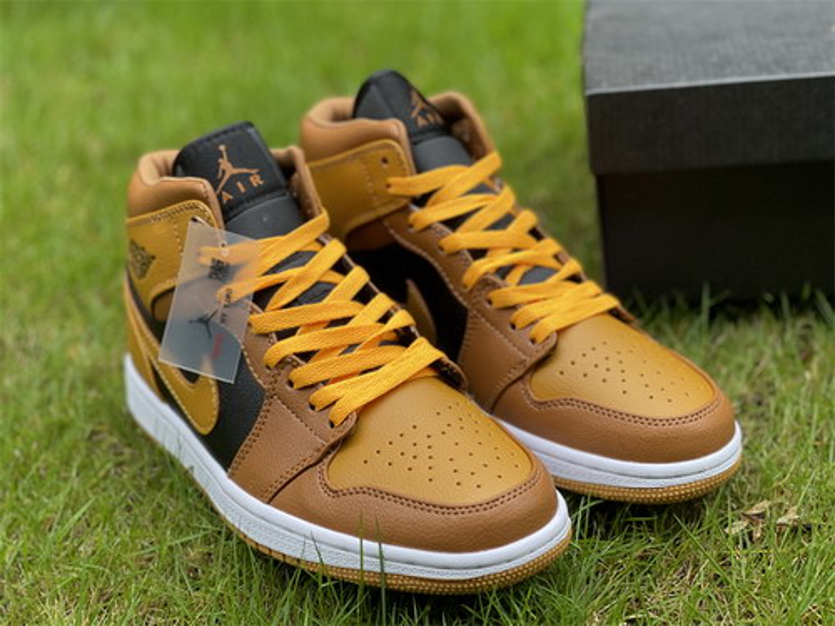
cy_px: 313
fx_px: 1544
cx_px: 418
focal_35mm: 64
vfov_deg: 22.9
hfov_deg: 30.3
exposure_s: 1/121
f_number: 2.2
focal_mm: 7.5
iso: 100
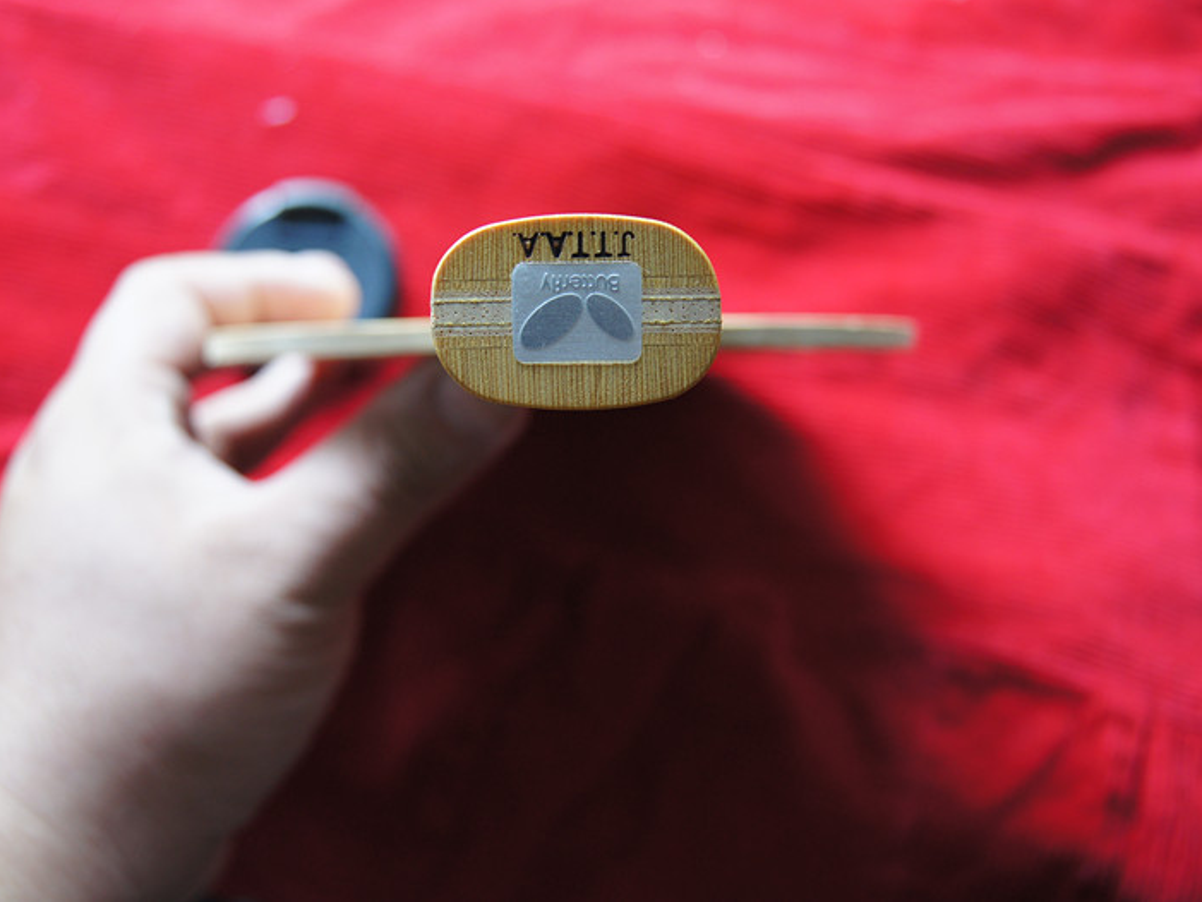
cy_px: 448
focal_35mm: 46
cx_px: 573
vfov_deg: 31.5
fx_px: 1598
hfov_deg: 41.2
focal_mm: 28
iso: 640
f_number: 4.5
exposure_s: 1/50
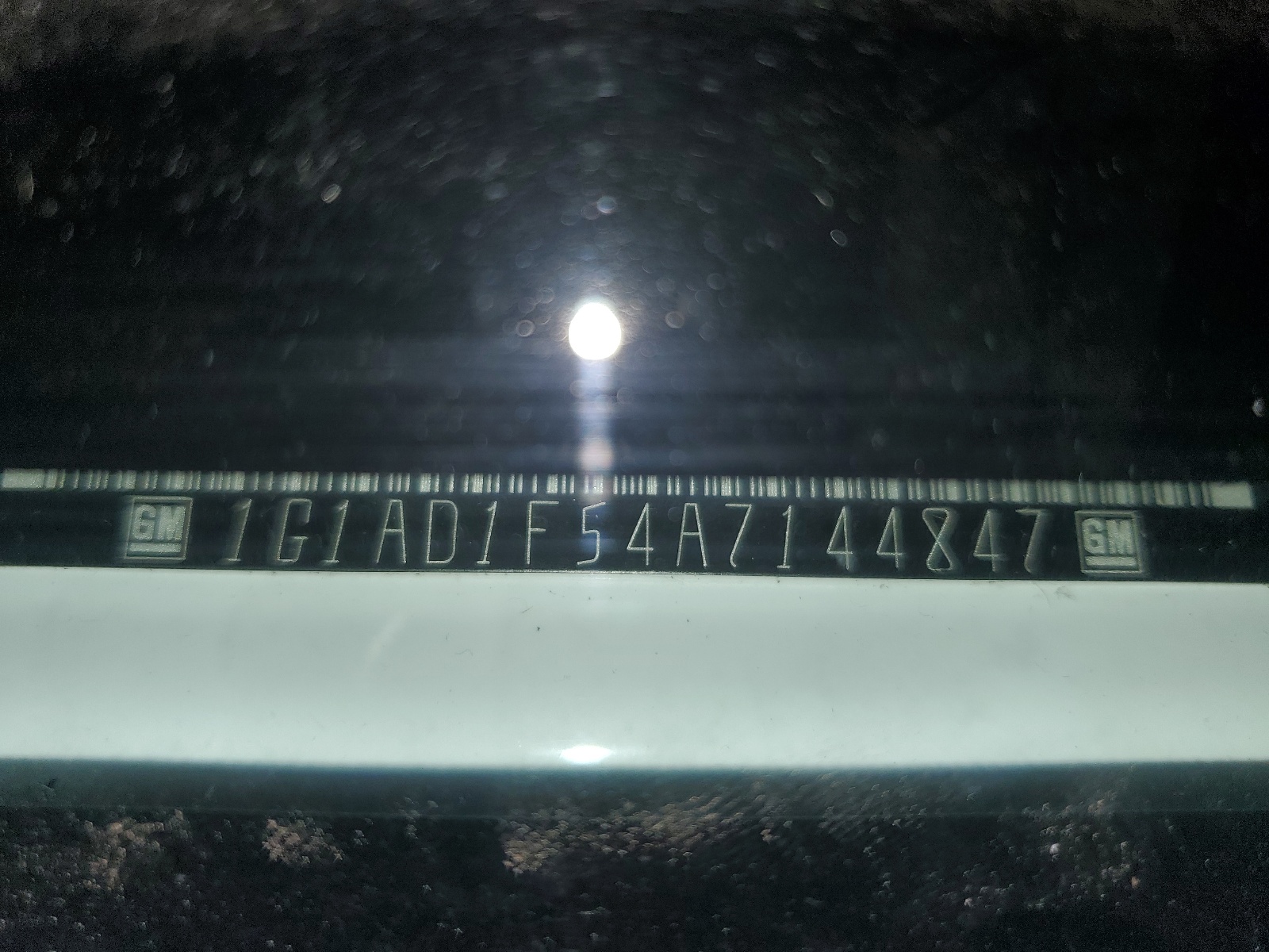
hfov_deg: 67.3
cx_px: 634
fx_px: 953
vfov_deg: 53.1
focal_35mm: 26
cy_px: 476
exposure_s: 1/1667
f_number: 1.5
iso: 50
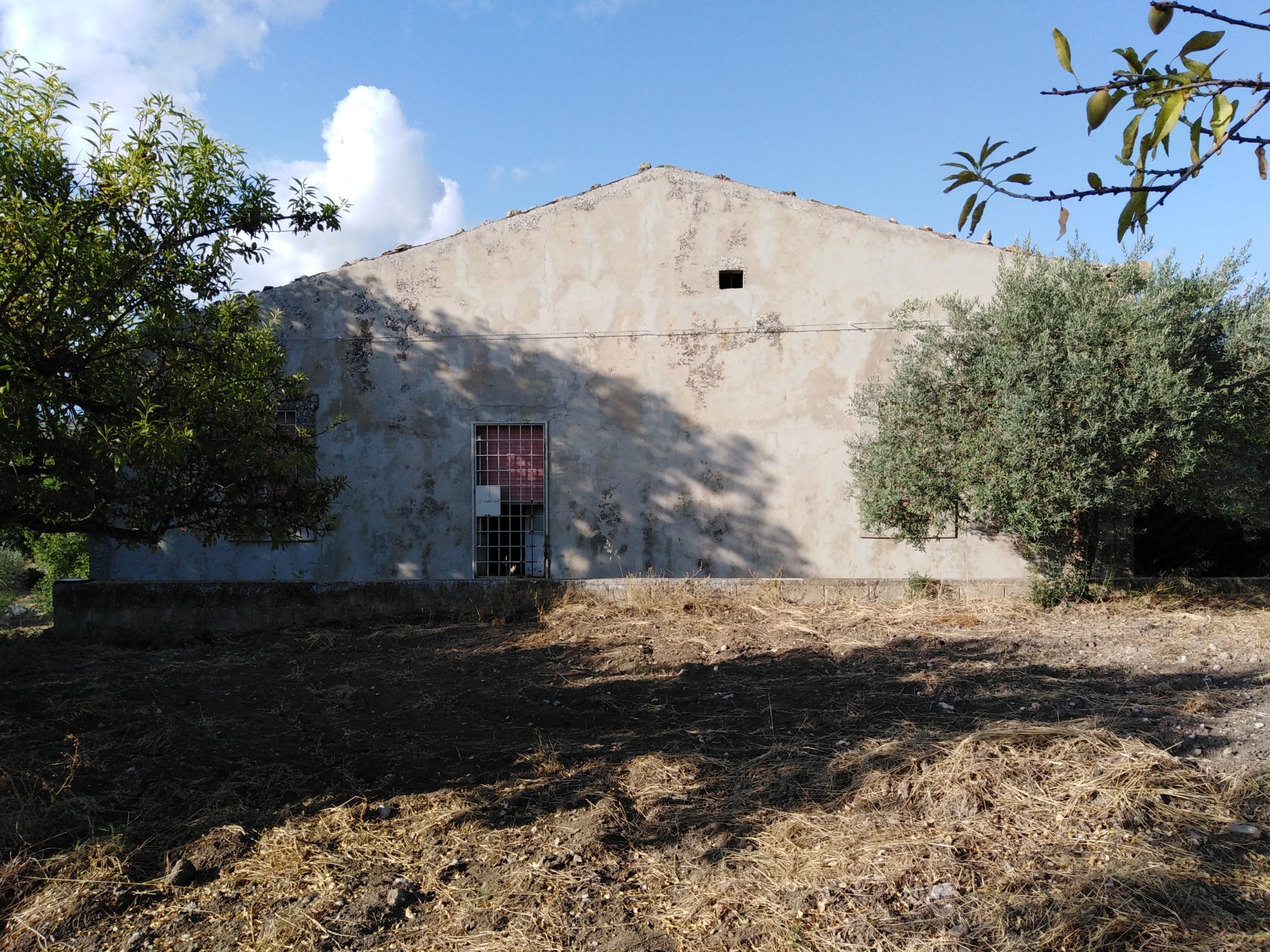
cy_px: 476
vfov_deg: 53.1
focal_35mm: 26
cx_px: 635
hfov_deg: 67.3
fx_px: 954
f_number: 2.2
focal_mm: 3.46
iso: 100
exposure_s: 1/909
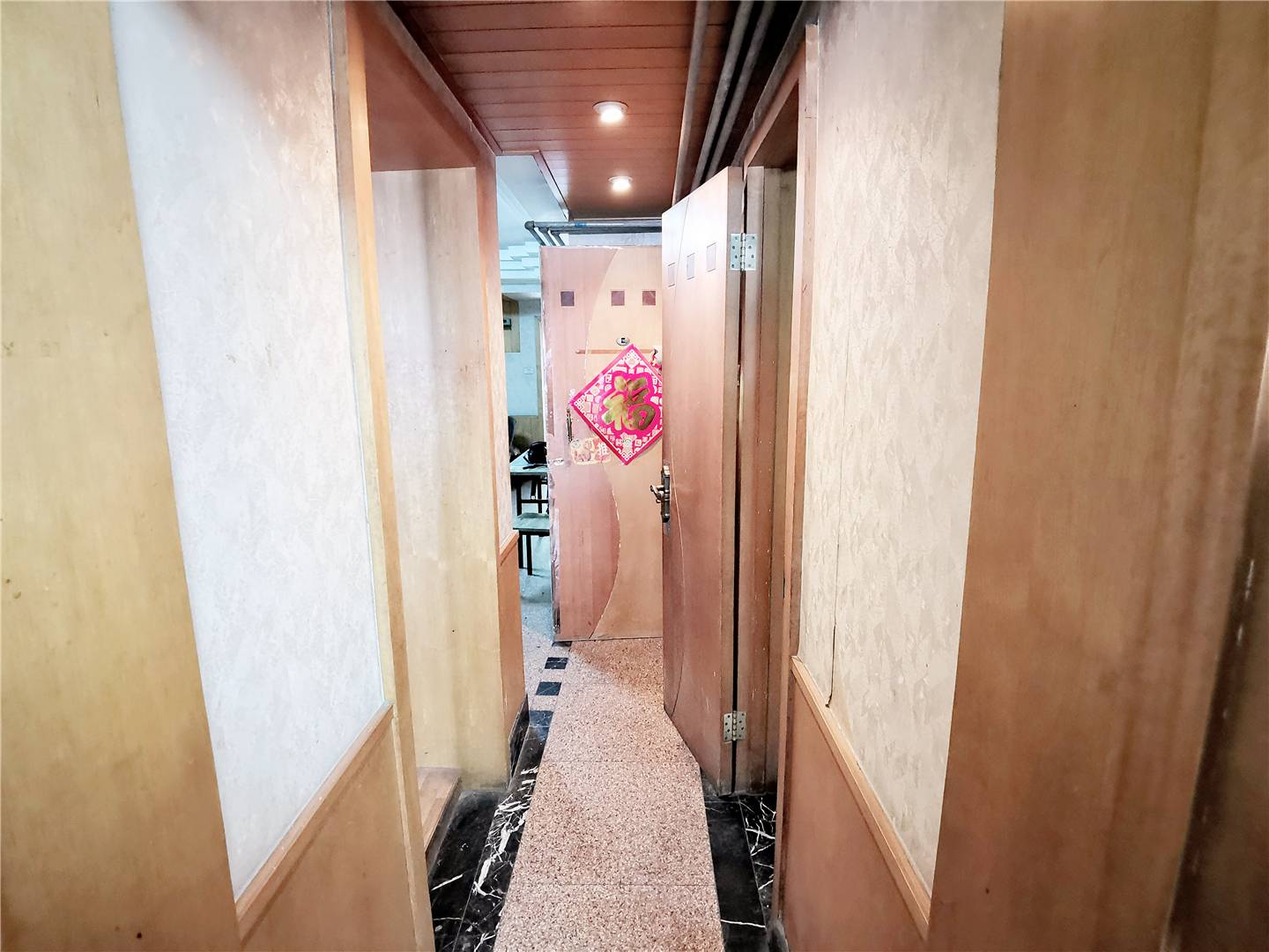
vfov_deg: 74.7
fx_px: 623
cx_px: 634
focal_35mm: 17
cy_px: 476
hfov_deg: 91.0
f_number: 2.2
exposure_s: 1/25
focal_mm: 2.26
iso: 1000
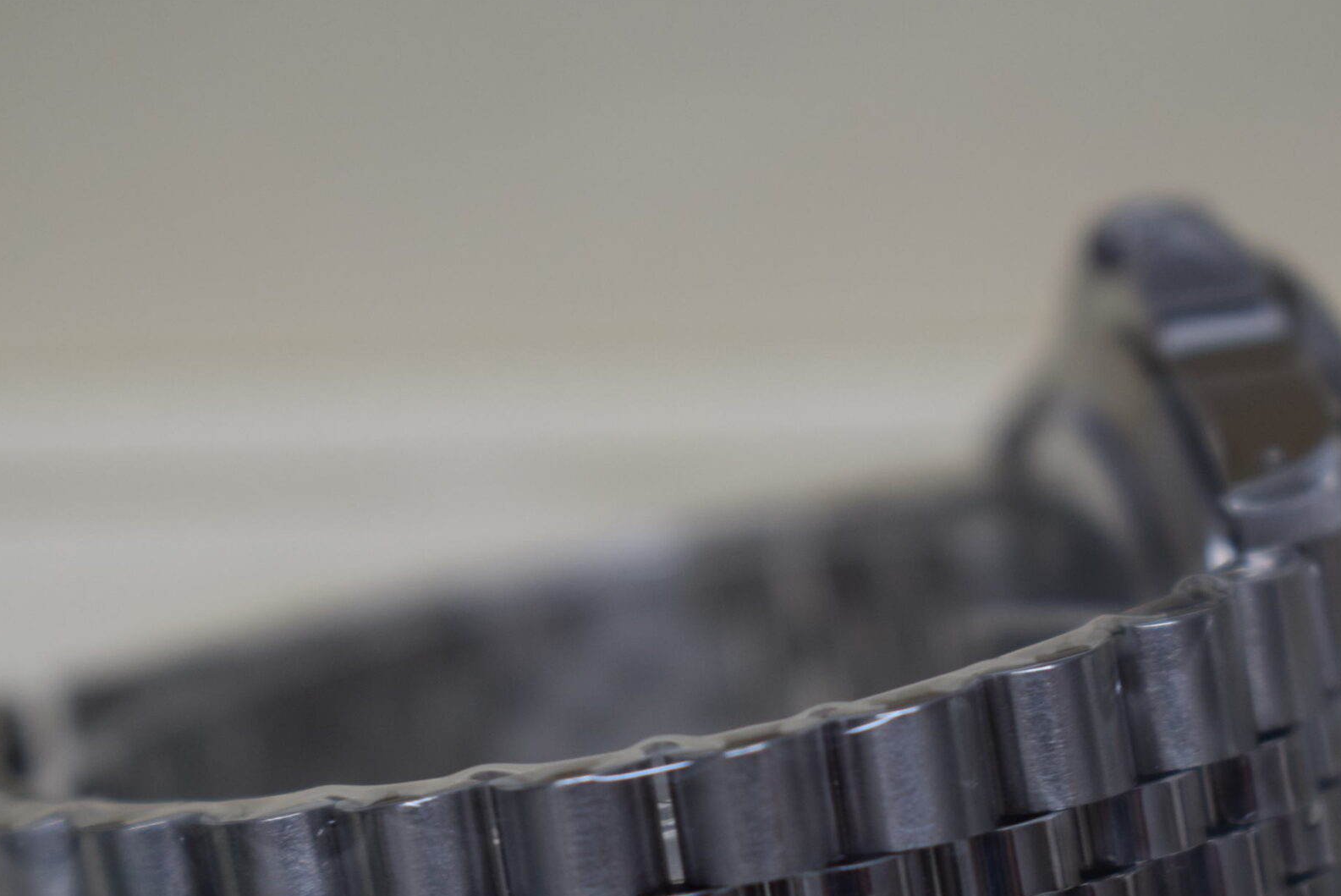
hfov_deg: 16.3
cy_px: 637
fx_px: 4696
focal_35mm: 126
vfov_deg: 10.9
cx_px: 685
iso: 500
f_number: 5.6
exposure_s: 1/60
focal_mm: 52
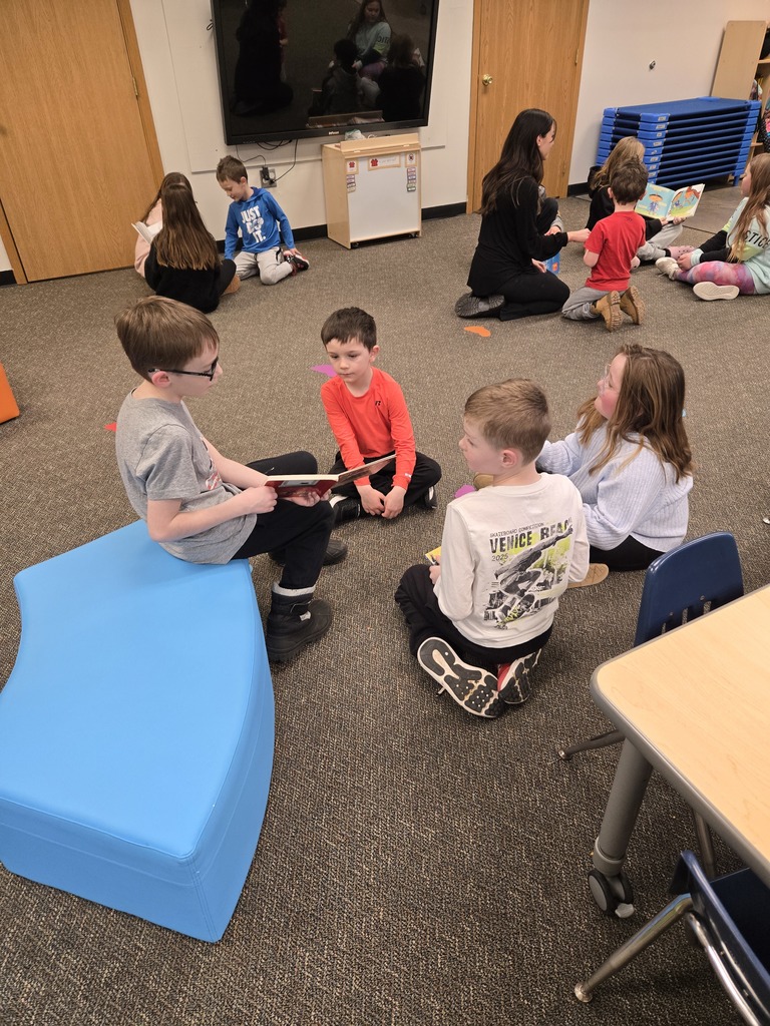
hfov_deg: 58.9
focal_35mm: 23
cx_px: 385
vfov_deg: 73.9
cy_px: 513
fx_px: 682
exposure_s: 1/120
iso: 250
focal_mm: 5.4
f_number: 1.8
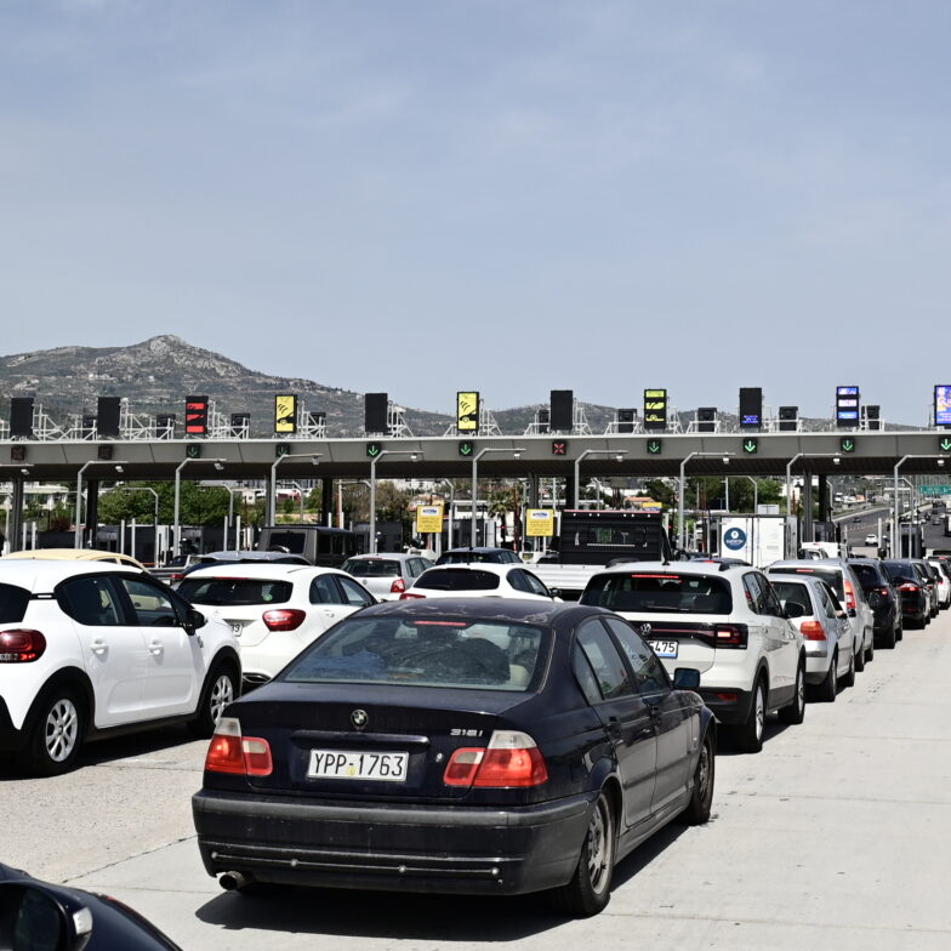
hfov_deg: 59.2
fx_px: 808
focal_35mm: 26
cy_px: 483
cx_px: 301
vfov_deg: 60.9
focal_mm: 20
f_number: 4
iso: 100
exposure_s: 1/3200
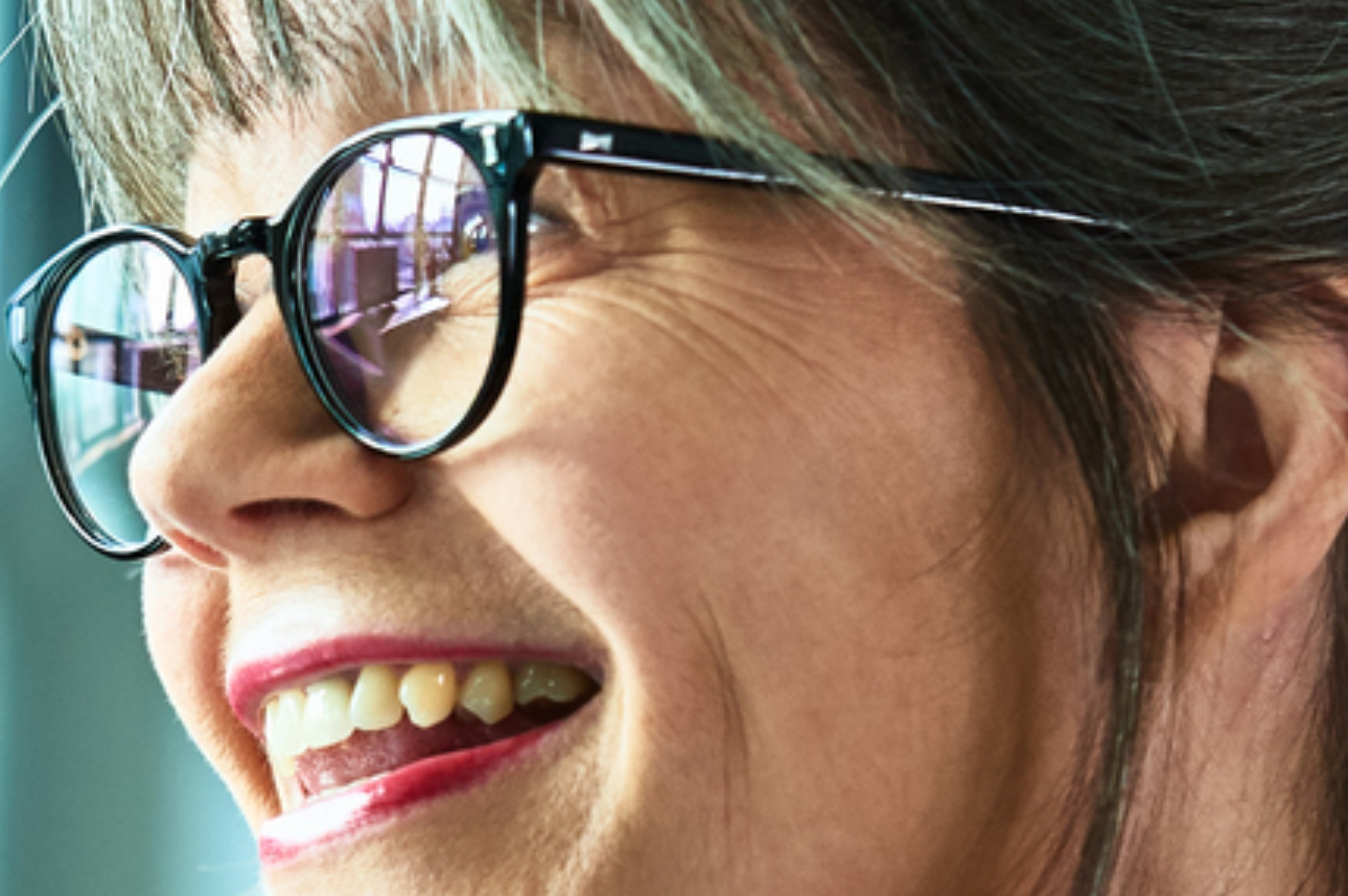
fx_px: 36928
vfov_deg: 1.4
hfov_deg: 2.1
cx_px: 519
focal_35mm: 987
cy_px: 1062
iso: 640
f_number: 2.8
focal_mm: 200
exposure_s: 1/320
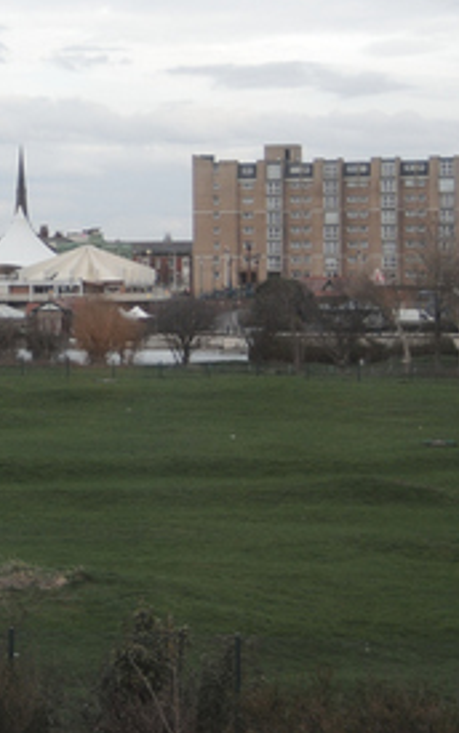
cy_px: 151
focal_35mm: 135
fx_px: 2701
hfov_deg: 9.5
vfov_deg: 15.4
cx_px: -133
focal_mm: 10.7
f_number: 3.5
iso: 100
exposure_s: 1/200
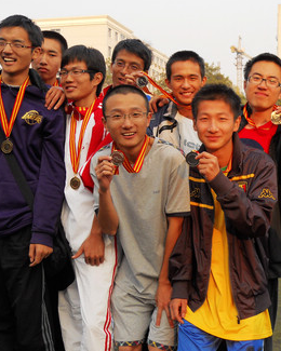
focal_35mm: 48
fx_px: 499
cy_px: 155
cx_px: 145
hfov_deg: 31.4
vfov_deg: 38.7
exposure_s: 1/320
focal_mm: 5.7
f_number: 2.8
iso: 80
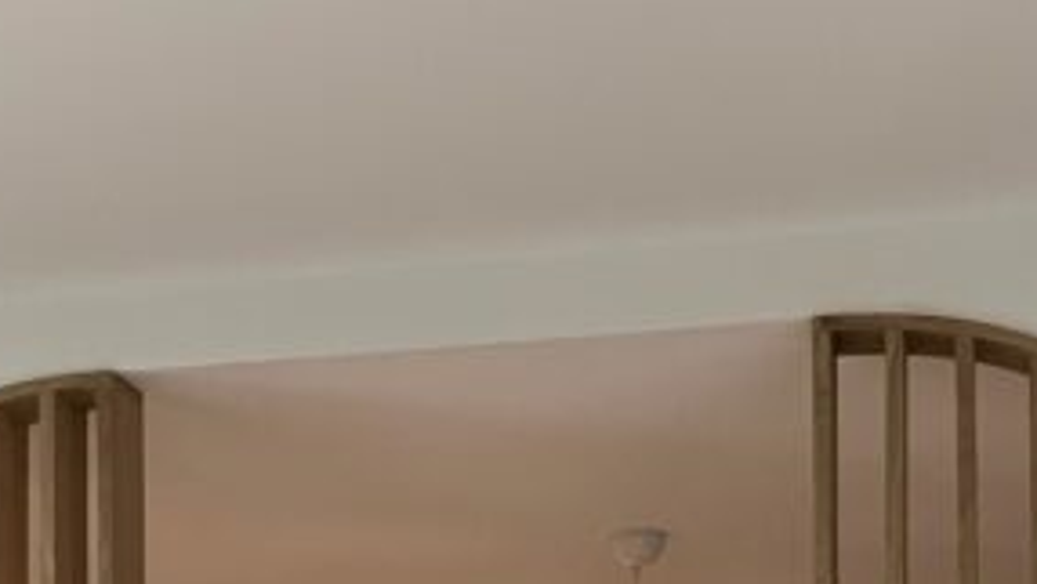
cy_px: 976
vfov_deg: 14.4
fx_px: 2090
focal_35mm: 76
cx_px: 526
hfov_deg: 27.9
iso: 500
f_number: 1.6
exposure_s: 1/33
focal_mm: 5.1
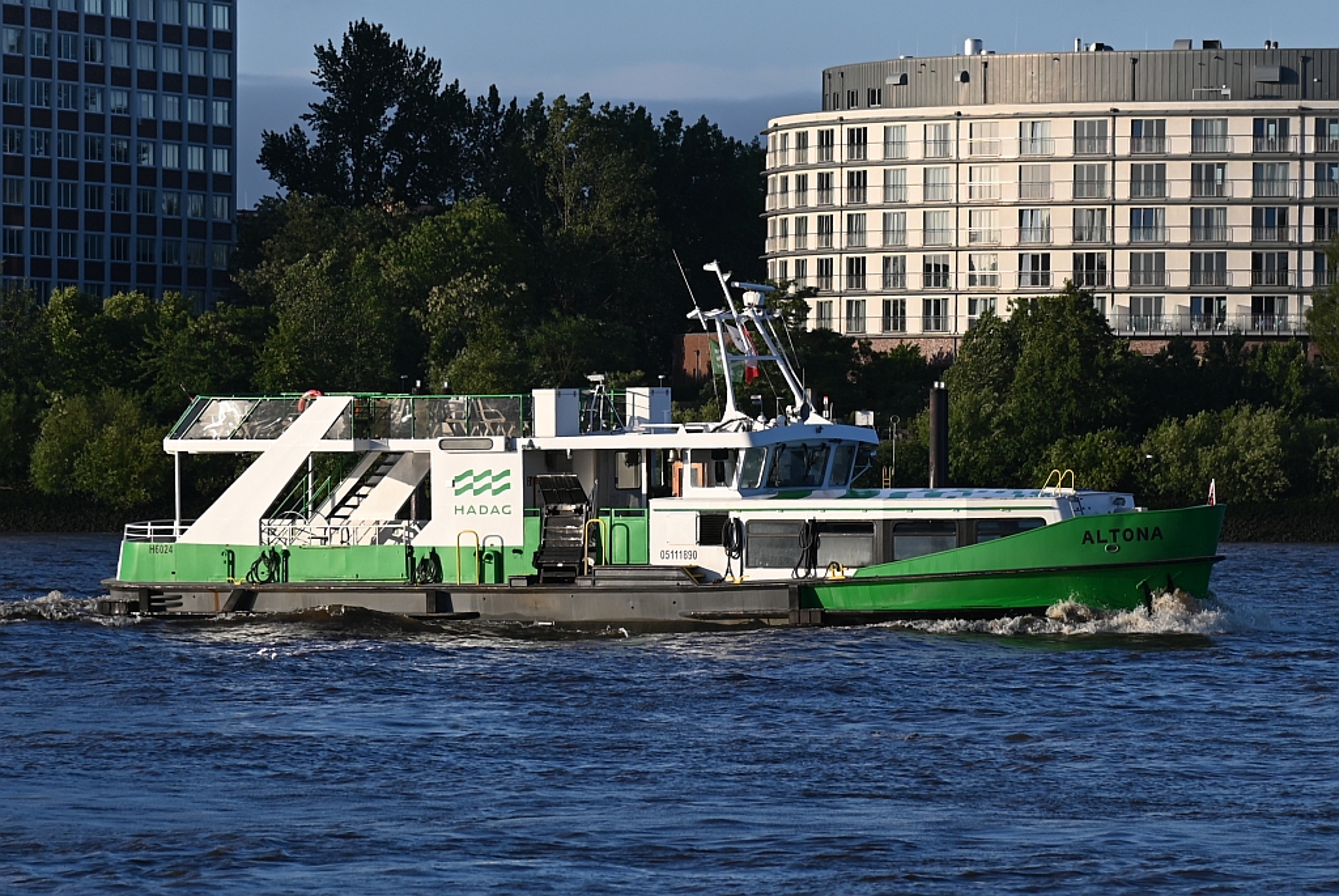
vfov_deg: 11.4
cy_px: 448
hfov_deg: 17.0
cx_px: 670
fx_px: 4468
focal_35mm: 120
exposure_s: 1/500
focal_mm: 120
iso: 100
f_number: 5.6
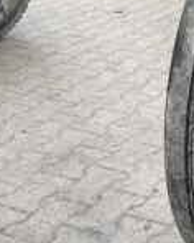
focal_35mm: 74
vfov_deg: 25.7
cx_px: 289
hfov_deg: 18.4
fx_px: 532
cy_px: 93
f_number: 1.6
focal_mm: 4.2
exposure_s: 1/121
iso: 100
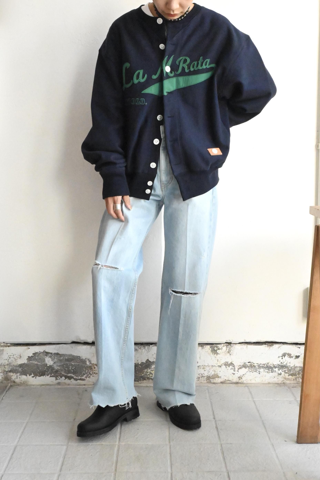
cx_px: 160
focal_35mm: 36
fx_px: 480
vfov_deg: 53.1
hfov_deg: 36.9
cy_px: 240
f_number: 11
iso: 12800
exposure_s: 1/500
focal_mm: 24
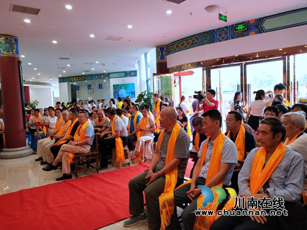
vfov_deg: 46.8
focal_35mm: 30
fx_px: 266
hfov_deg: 60.0
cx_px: 154
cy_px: 115
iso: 135
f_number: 1.8
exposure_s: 1/50
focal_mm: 3.95
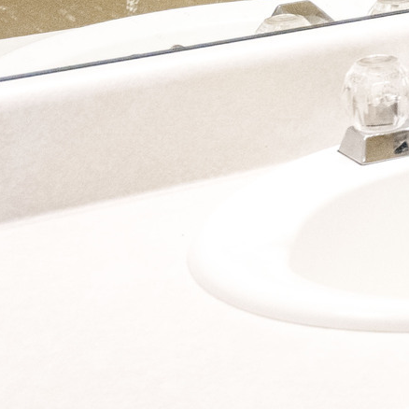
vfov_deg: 11.7
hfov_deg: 9.4
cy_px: -219
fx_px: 1912
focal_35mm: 143
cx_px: 1265
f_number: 4.5
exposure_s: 1/200
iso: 1000
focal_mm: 24
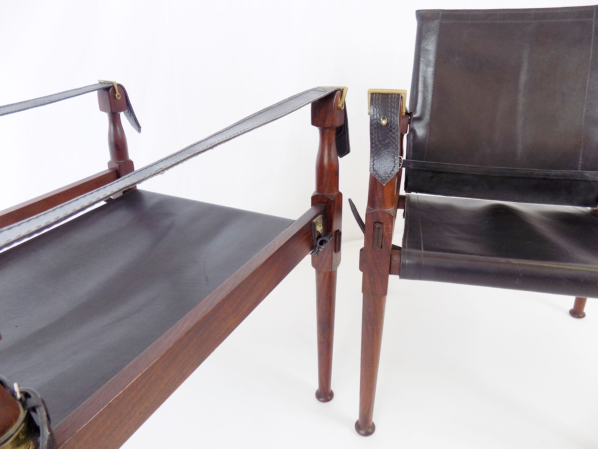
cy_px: 224
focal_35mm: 23
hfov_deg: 73.9
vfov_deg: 58.9
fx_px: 397
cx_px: 299
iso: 125
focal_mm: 4
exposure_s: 1/30
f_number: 3.1
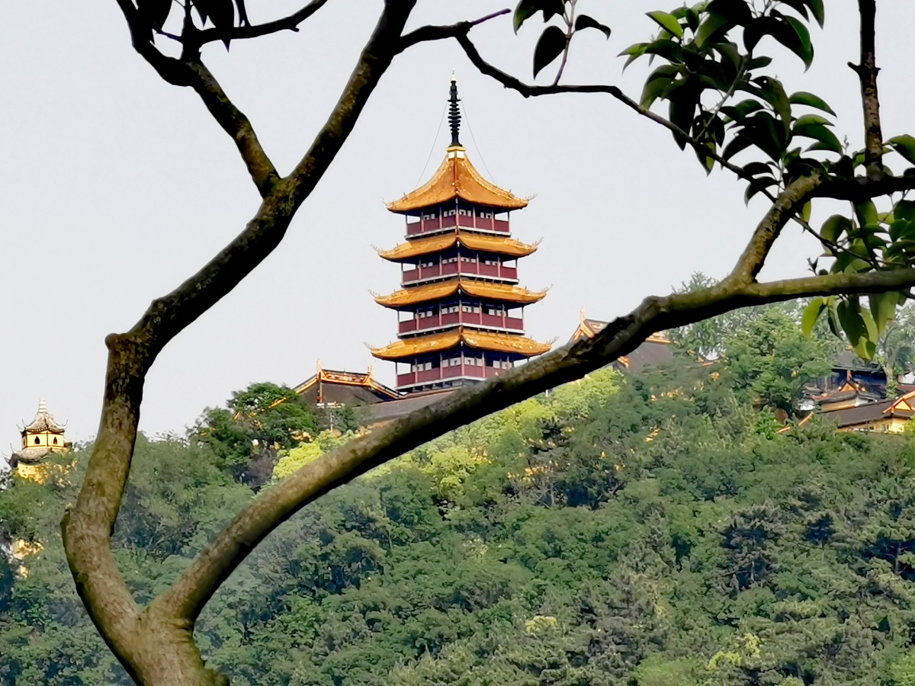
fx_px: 7956
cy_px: 343
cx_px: 458
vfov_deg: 4.9
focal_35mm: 301
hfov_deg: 6.6
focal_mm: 14.46
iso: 50
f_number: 3.4
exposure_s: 1/399
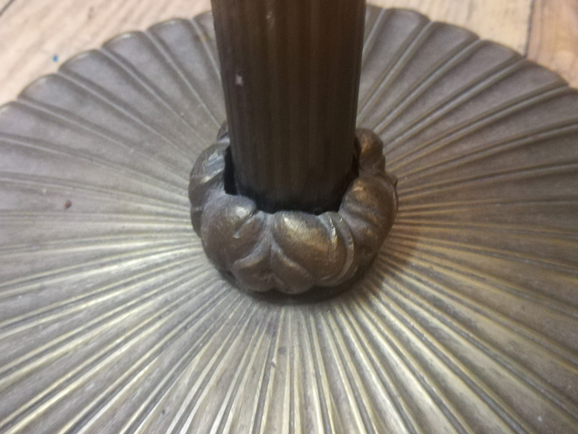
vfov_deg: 41.8
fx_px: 568
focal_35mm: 34
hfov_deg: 53.9
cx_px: 296
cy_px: 220
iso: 1000
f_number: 2.2
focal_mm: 3.83
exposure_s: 1/14.3
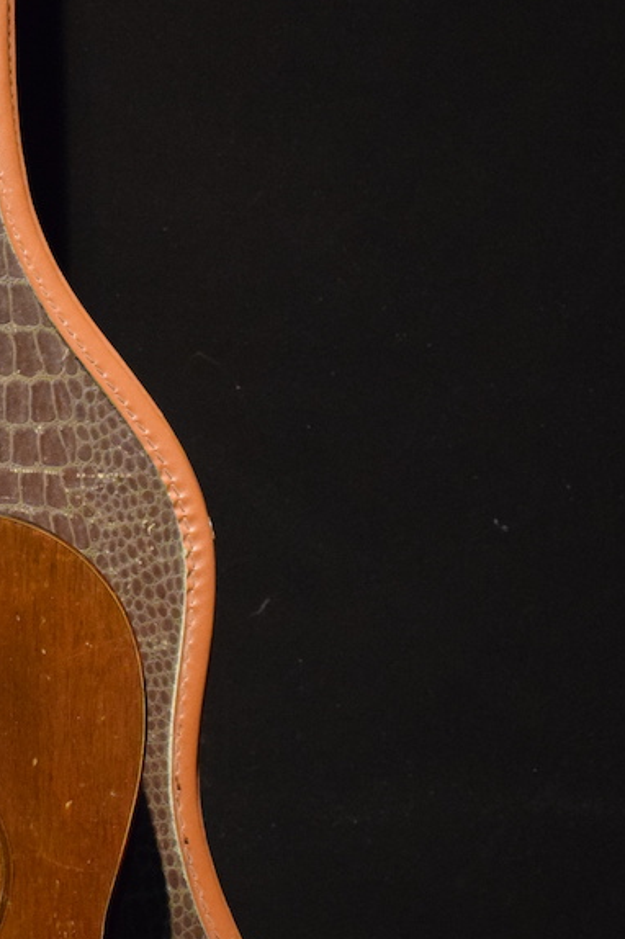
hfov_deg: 13.0
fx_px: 2659
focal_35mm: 102
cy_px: 496
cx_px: -144
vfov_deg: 20.0
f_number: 4
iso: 3200
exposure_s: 1/25
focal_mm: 26
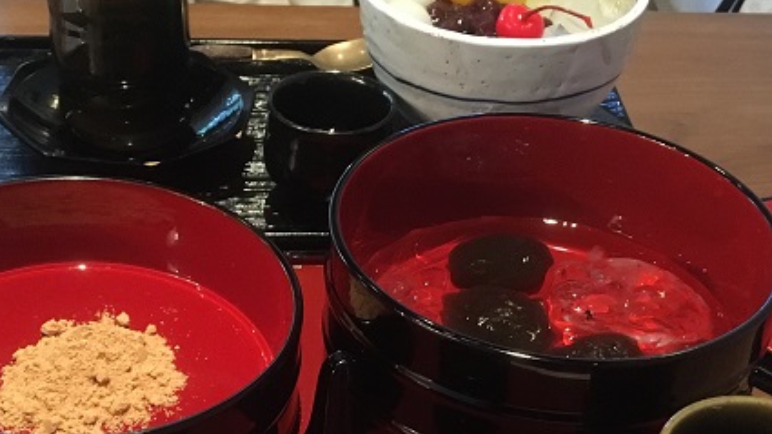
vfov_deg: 19.5
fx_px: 1228
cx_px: 371
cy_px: 431
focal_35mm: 60
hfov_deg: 34.9
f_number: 2.2
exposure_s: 1/15
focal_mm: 4.15
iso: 320
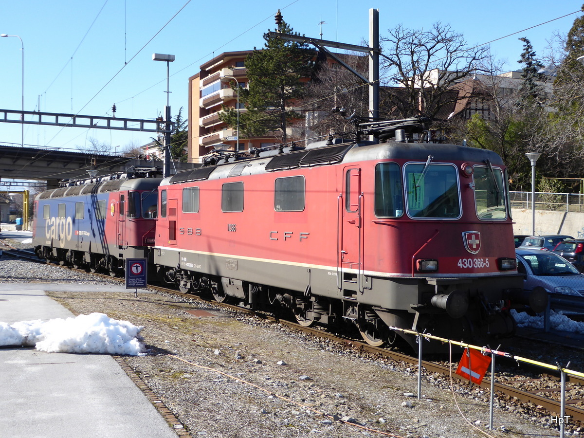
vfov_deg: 31.5
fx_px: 776
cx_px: 292
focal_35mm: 46
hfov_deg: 41.2
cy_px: 219
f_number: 3.9
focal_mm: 7.8
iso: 80
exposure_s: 1/400
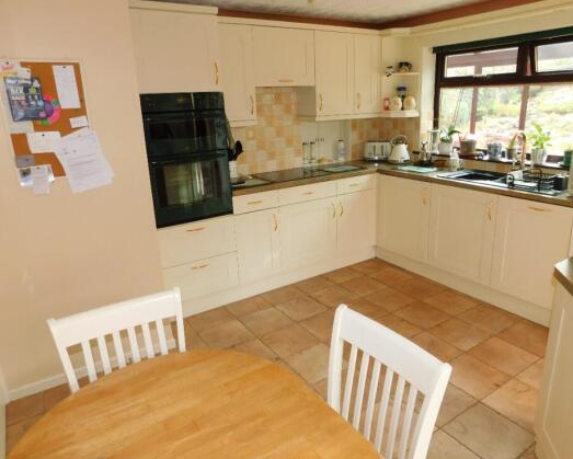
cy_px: 226
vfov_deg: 56.8
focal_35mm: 25
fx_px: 424
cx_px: 302
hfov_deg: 68.0
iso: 200
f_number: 3
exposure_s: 1/30
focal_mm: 4
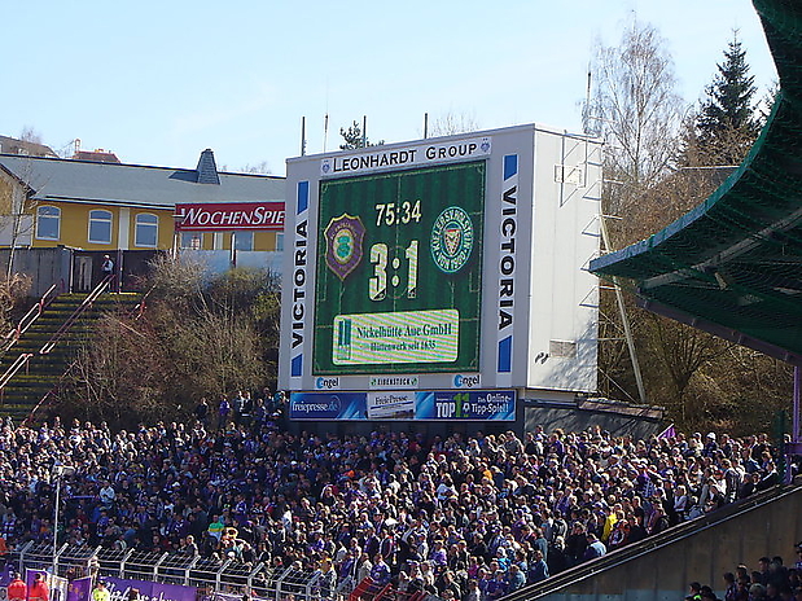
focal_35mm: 98
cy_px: 300
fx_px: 2270
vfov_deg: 15.1
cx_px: 401
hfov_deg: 20.0
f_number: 7
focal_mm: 16.1
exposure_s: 1/125
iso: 64
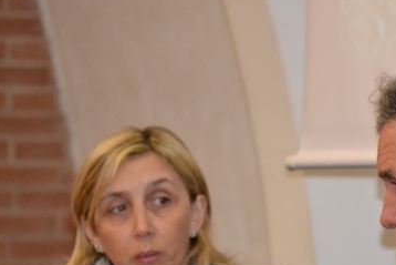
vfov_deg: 3.8
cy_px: 189
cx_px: 298
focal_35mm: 362
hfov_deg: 5.7
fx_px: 3982
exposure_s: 1/60
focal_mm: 135
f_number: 5
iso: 3200
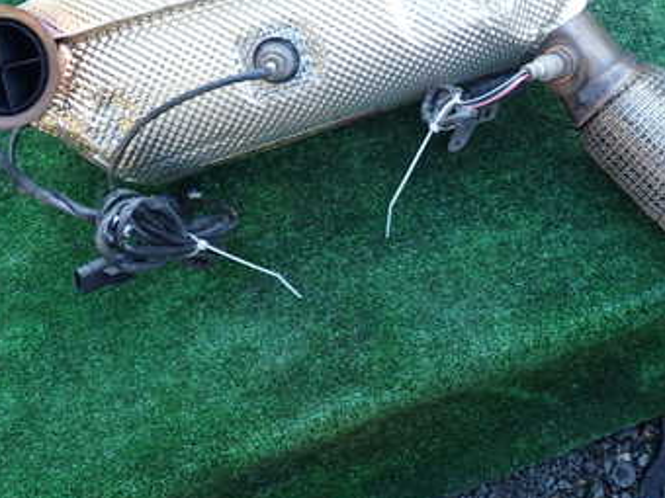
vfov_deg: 27.0
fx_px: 1018
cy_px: 107
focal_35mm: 53
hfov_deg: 35.3
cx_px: 503
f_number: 2.3
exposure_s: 1/60
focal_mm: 5.4
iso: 100
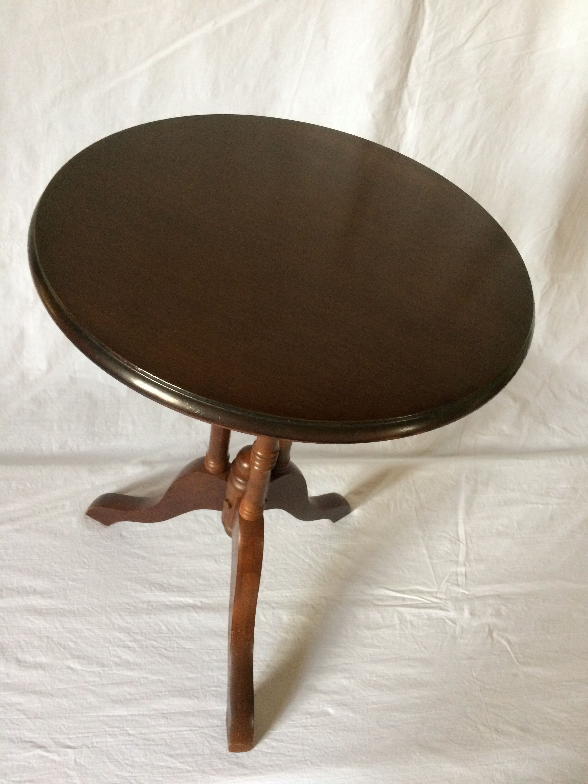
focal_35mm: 29
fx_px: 657
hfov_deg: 48.2
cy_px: 392
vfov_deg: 61.7
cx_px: 294
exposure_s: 1/25
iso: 320
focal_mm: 4.15
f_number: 2.2
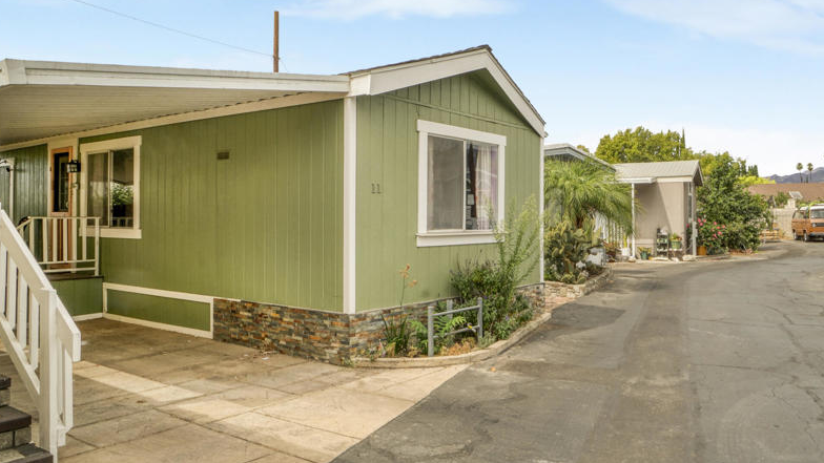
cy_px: 202
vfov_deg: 43.3
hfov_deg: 70.0
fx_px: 583
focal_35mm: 27
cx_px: 480
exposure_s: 1/50
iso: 400
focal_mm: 13
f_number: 16
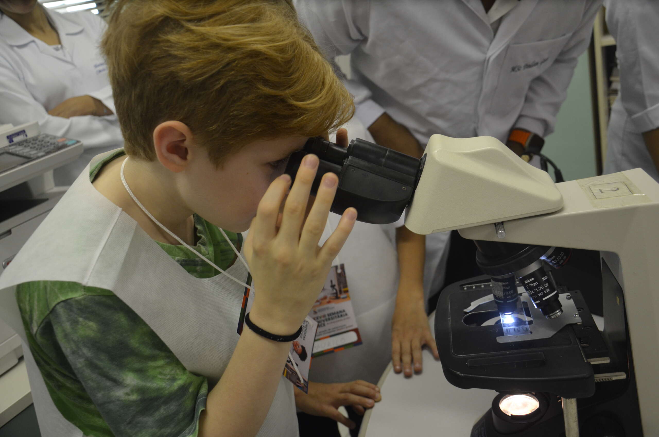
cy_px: 218
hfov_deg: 57.3
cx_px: 330
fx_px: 603
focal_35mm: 33
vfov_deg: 39.8
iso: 800
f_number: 4
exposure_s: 1/60
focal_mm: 22
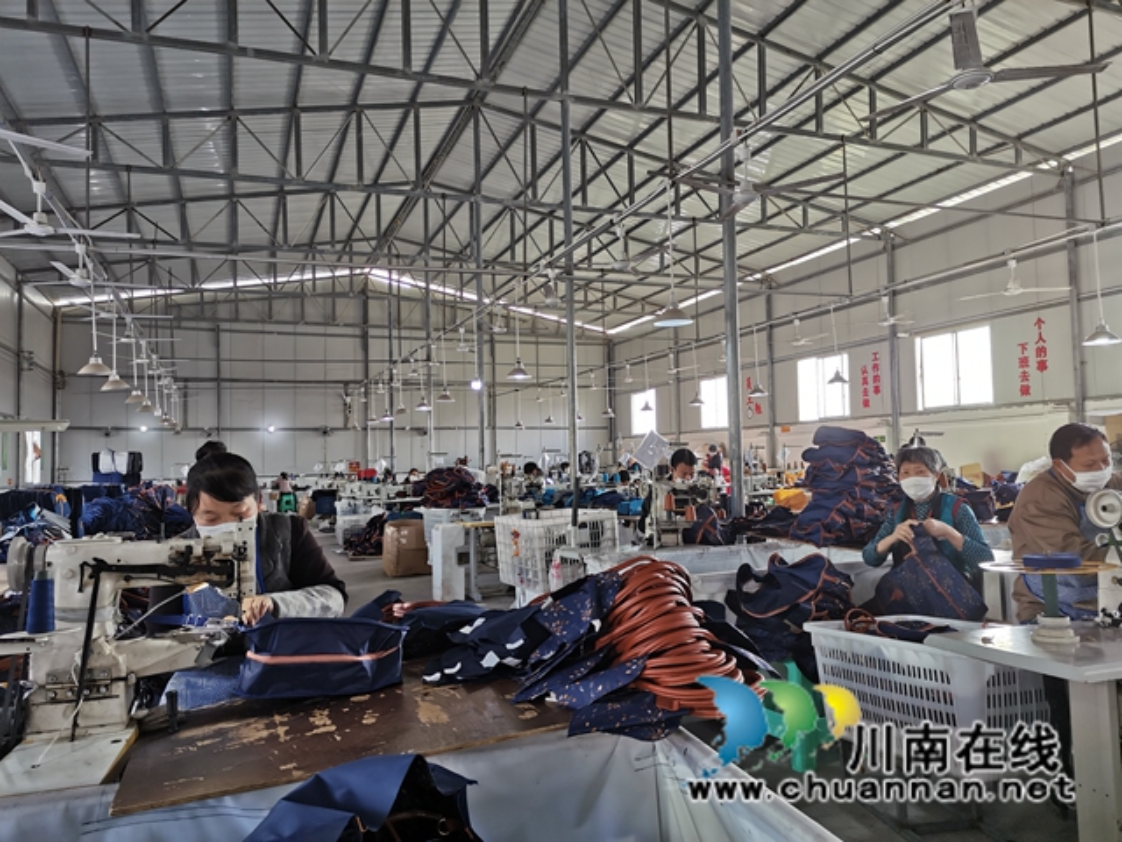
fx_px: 843
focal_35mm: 26
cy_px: 421
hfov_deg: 67.3
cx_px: 561
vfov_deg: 53.1
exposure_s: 1/100
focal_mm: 4.75
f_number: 1.8
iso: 100
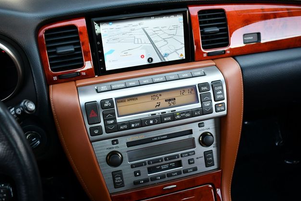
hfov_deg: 51.9
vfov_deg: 36.0
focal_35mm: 37
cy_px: 102
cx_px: 154
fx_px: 309
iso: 720
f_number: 3.5
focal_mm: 18
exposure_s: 1/250
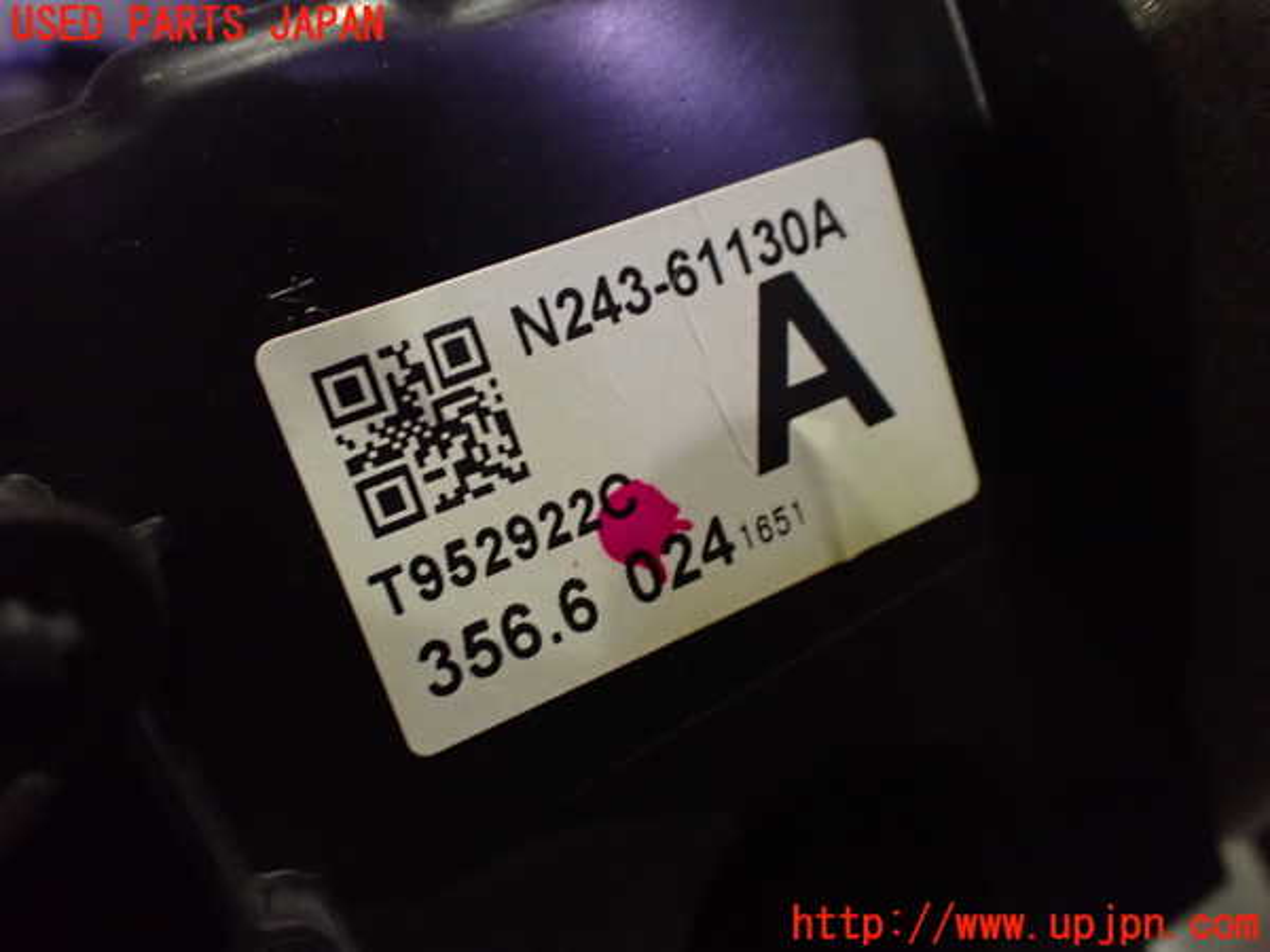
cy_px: 476
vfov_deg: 46.8
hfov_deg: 60.0
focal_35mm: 30
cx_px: 635
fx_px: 1101
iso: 1250
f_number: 2.3
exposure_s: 1/30
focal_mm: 5.4
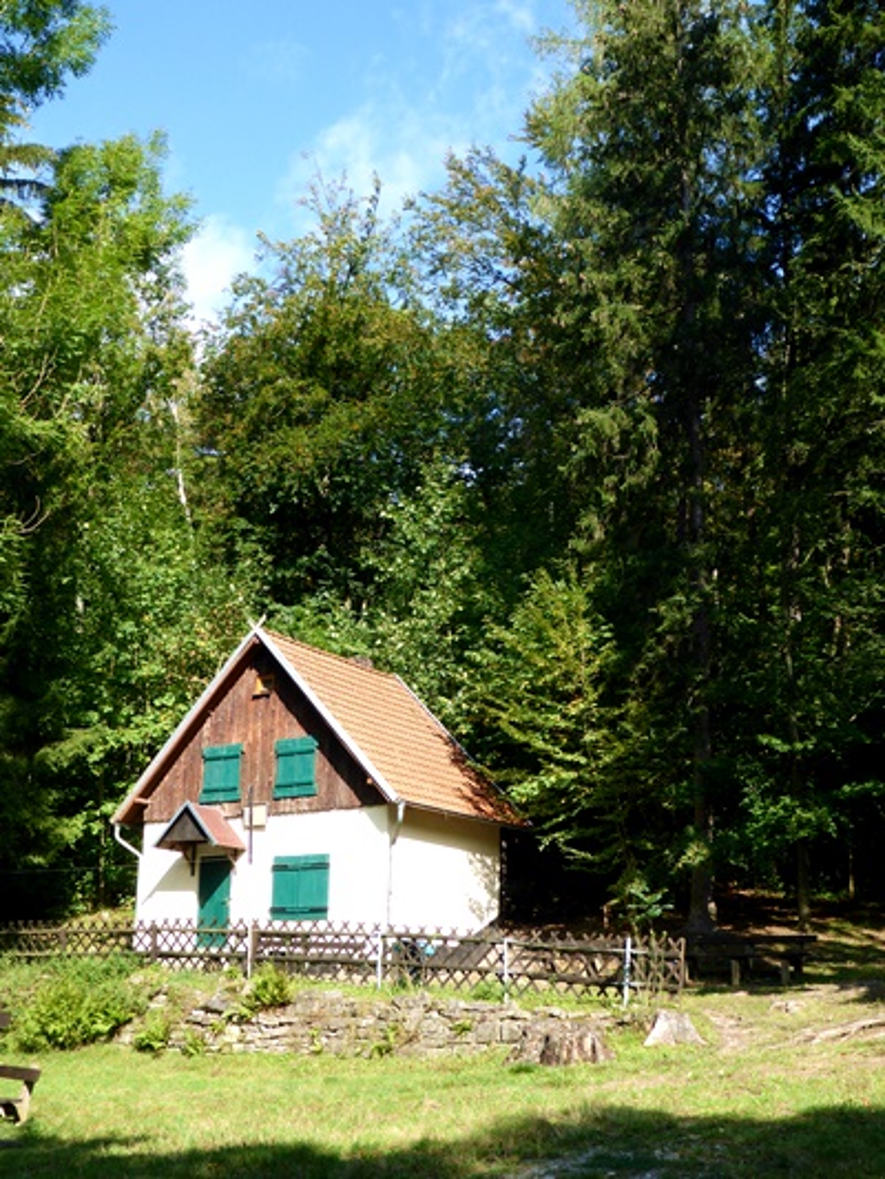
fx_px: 1363
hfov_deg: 36.0
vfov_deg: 46.8
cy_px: 590
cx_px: 442
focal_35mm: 40
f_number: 4
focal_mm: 6.8
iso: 100
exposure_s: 1/250
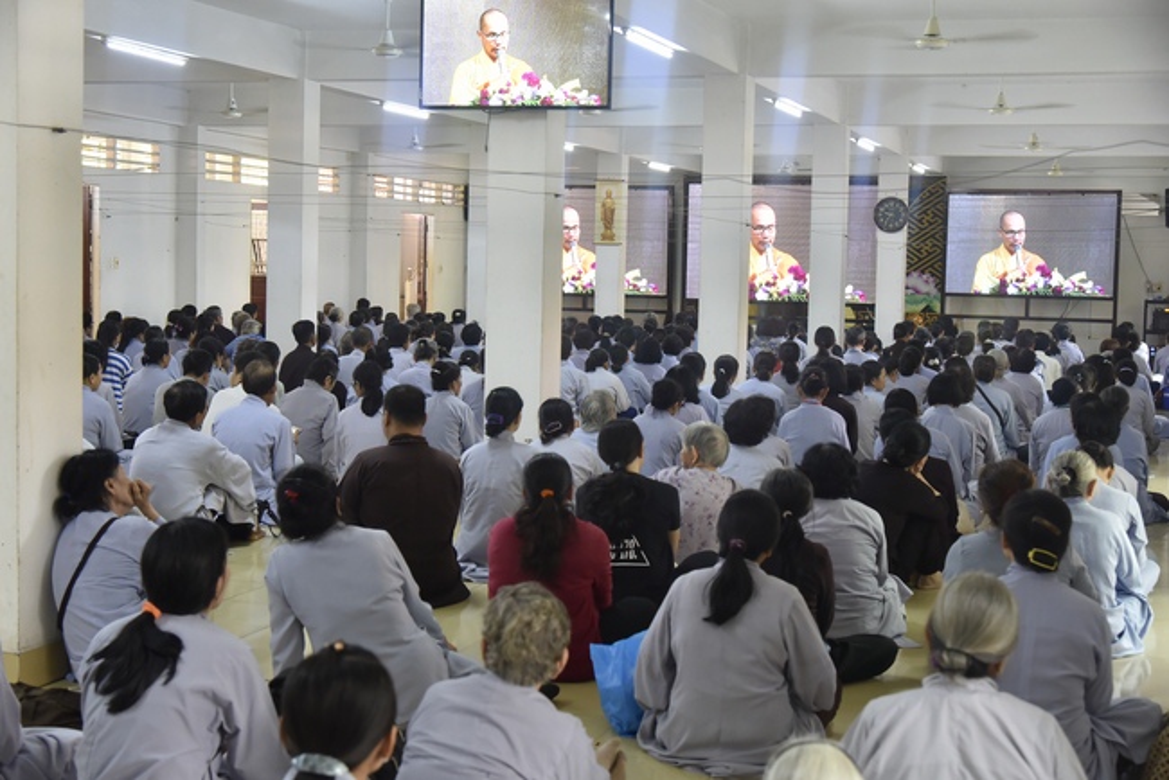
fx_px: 1689
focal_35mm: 52
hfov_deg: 38.2
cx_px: 584
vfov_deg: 26.0
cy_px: 390
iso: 1600
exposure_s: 1/30
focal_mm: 52
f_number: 5
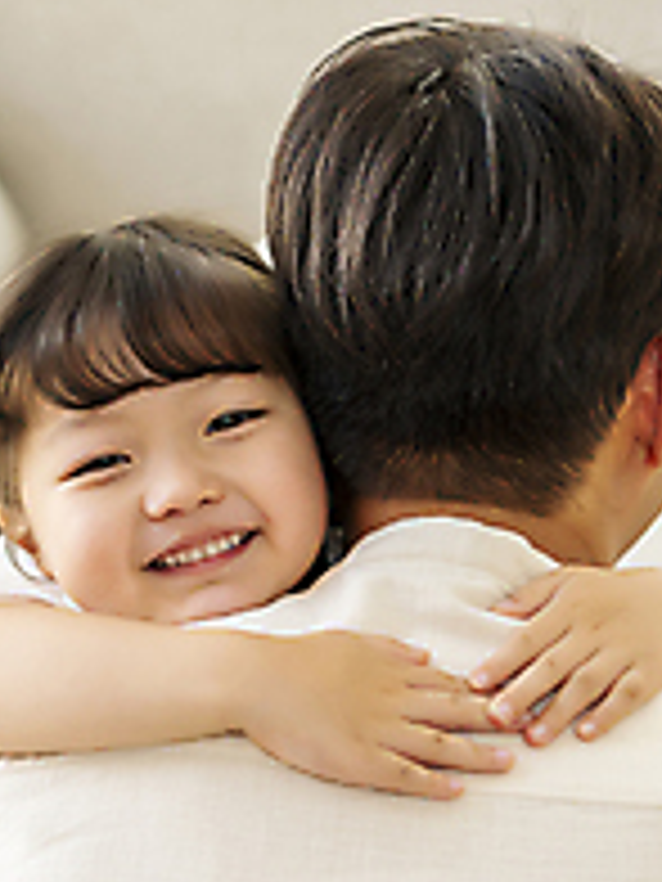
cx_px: 214
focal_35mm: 94
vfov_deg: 20.9
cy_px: 468
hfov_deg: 15.7
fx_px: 2397
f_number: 2.8
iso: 250
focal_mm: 48
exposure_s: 1/125
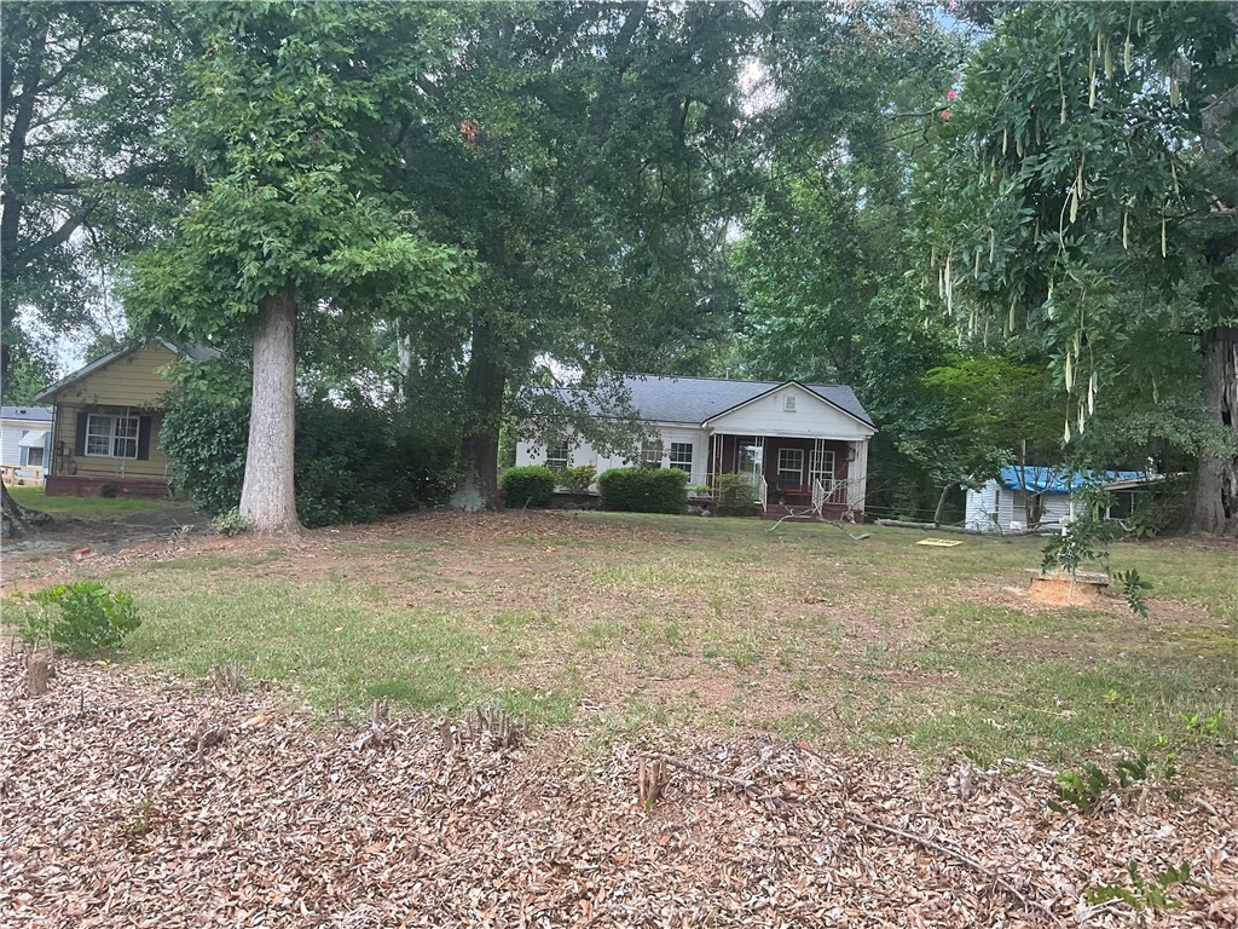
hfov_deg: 61.7
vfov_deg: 48.2
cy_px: 464
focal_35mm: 29
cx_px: 619
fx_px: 1037
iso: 16
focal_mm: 3
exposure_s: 1/231
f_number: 1.8
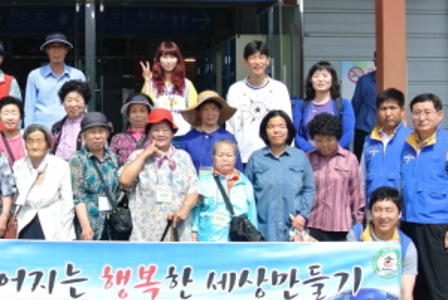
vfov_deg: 17.5
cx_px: 82
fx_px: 972
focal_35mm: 78
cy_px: 131
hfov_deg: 25.5
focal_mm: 14.5
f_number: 4.5
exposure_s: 1/640
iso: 100
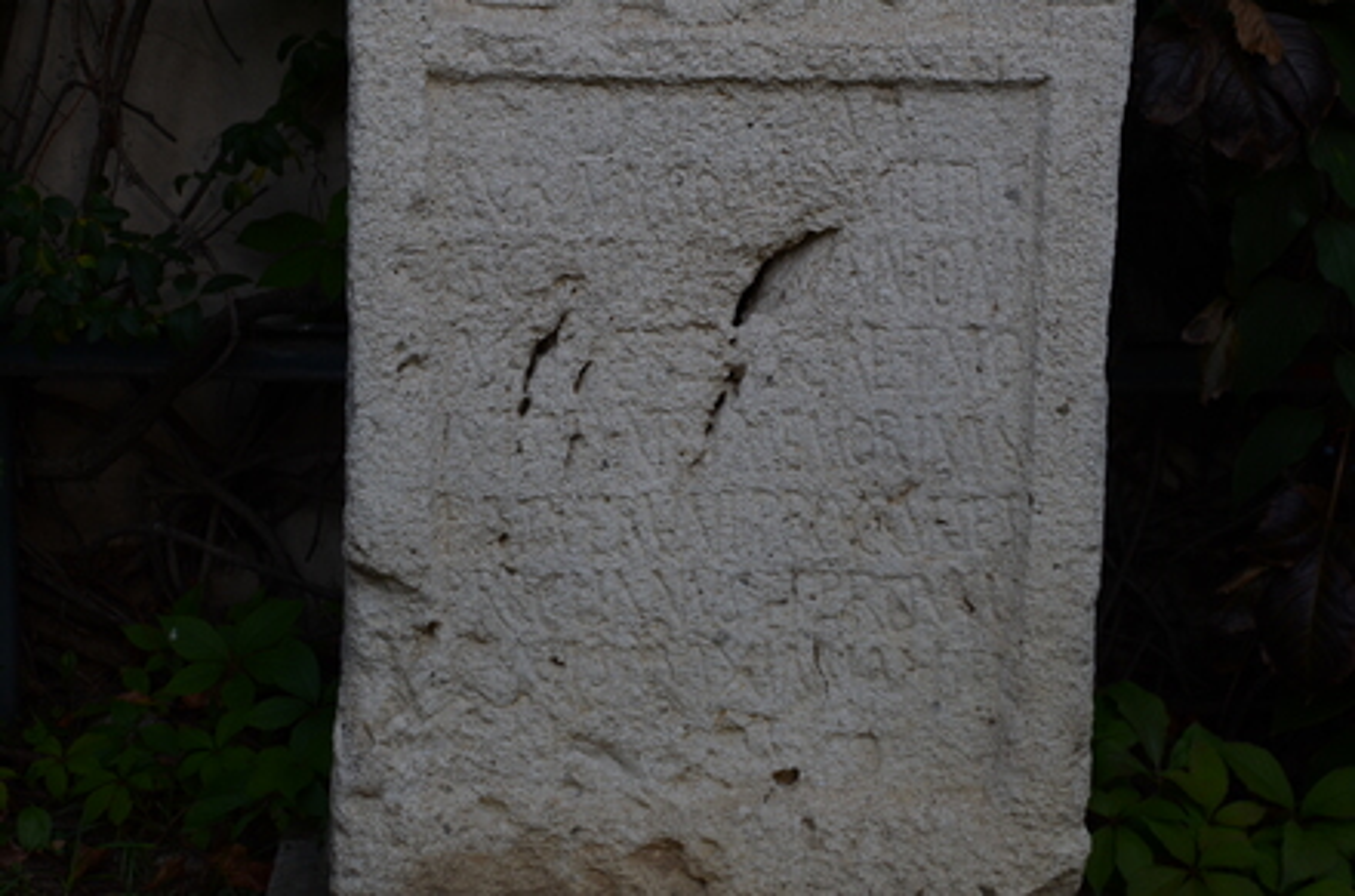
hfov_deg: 19.5
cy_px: 448
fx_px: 3942
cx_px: 678
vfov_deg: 13.0
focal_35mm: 105
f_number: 5.6
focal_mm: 70
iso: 400
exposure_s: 1/500
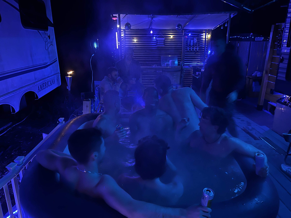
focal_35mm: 26
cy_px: 109
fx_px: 219
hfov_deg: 67.3
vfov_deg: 53.1
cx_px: 146
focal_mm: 5.1
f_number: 1.6
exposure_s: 1/15
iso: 1000
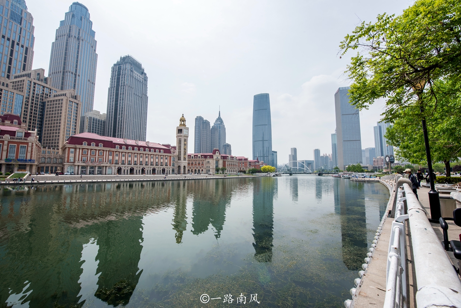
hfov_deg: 104.2
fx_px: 179
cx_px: 230
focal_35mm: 14
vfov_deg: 81.3
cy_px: 154
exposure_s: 1/100
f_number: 14
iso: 125
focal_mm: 14
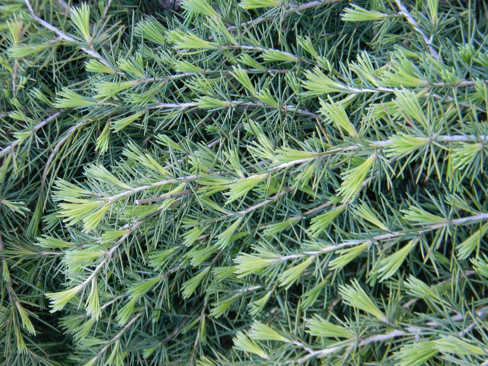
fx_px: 592
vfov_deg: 34.3
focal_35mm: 42
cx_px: 244
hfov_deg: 44.8
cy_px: 183
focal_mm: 10.1
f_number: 4.1
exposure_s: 1/30
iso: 124
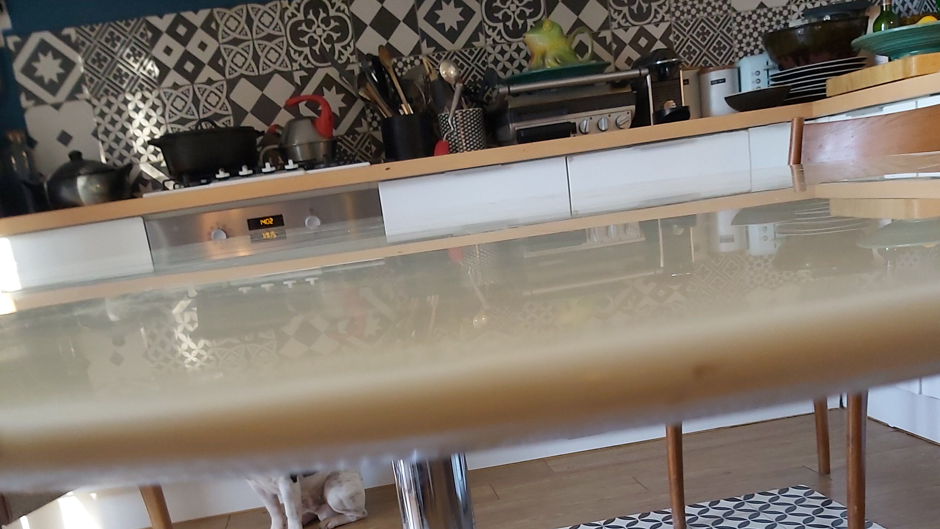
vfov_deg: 29.8
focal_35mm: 38
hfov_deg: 52.8
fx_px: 947
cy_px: 485
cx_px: 470
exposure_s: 1/50
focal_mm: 3.92
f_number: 1.7
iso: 250
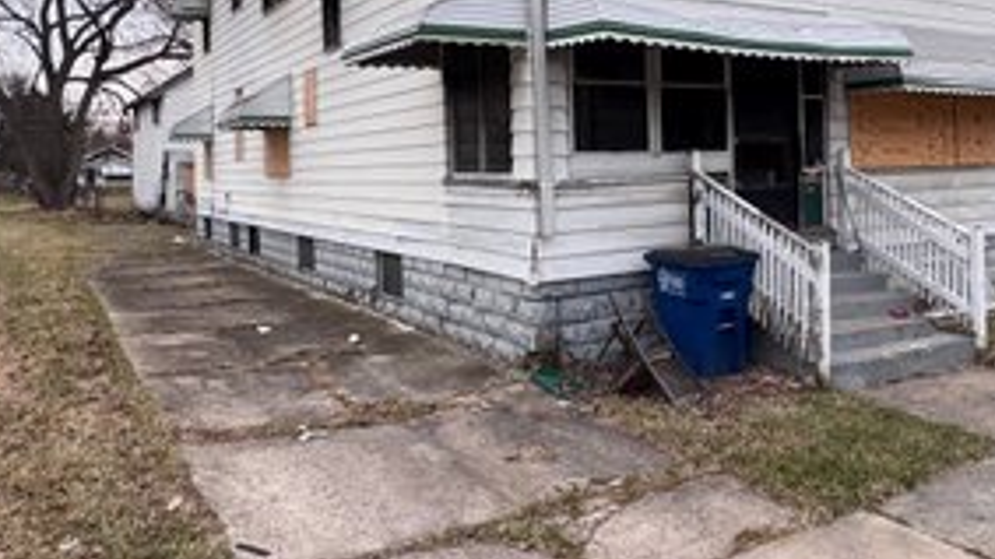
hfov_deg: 57.5
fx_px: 897
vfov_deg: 34.0
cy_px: 153
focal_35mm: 34
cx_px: 610
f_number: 2.2
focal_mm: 2.22
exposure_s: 1/173
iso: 40
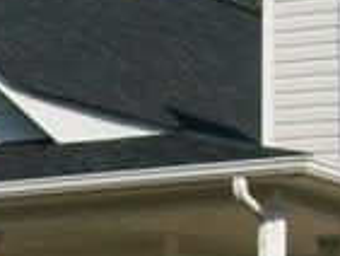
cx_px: -111
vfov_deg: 5.7
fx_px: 2566
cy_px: 273
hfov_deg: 7.5
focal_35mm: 261
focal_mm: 6
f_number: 4.8
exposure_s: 1/640
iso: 64
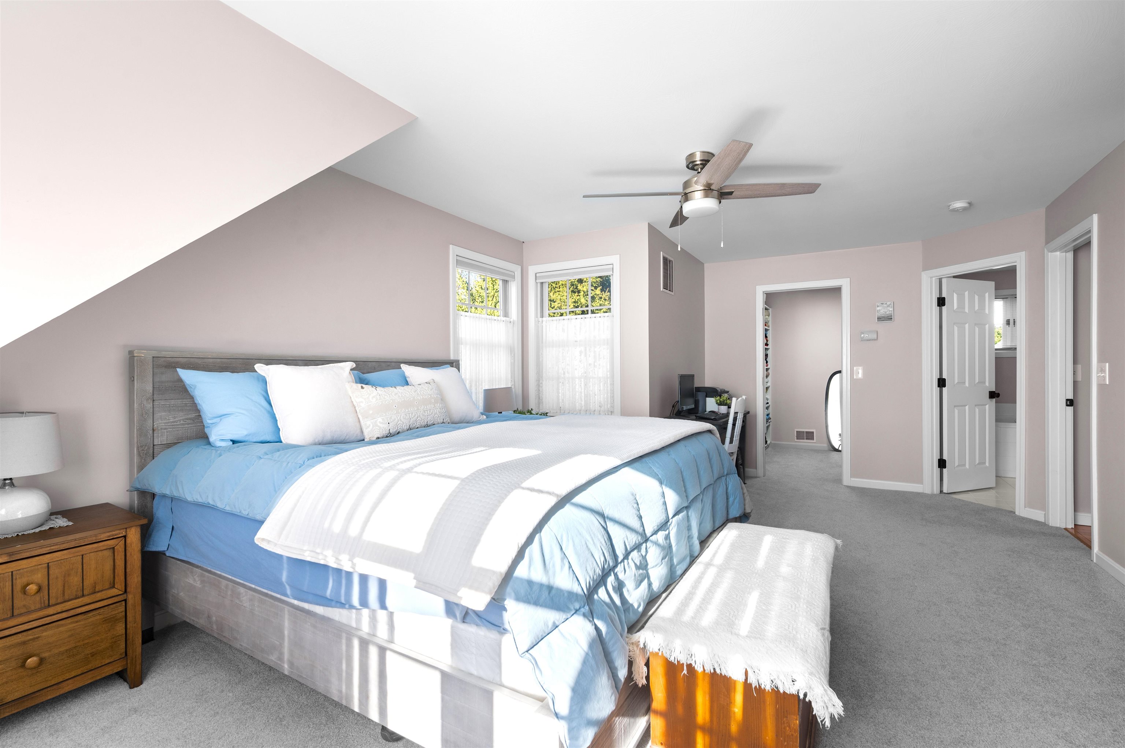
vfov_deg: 73.7
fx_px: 500
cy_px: 374
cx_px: 562
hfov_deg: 96.8
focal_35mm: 16
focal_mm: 16
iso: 250
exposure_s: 1/3
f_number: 7.1
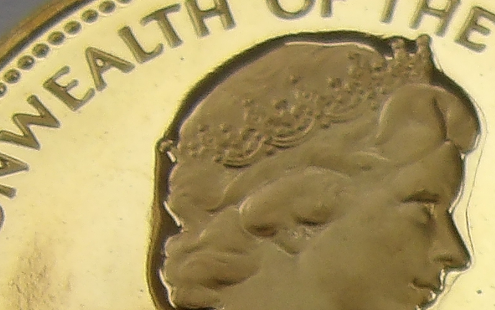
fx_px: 4736
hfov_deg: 5.9
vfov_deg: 3.7
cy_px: 770
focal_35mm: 351
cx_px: 852
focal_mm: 9.2
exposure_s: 1/161
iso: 100
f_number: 5.3
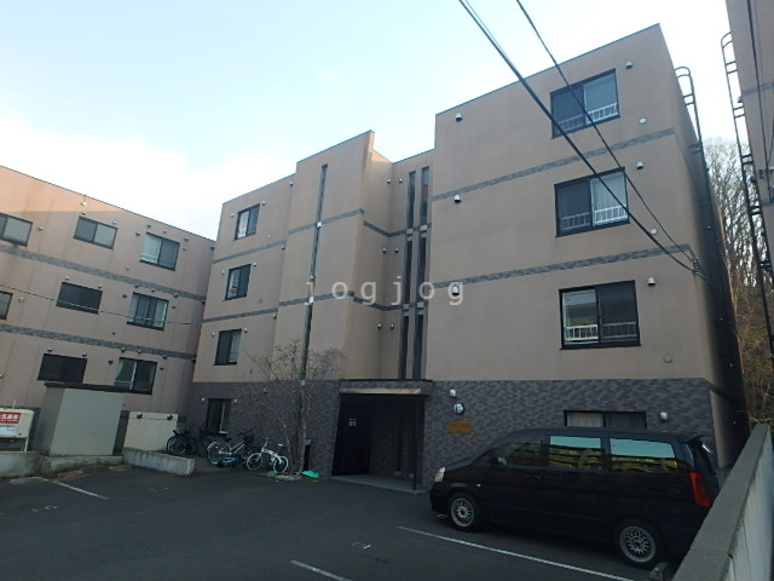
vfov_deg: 63.4
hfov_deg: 79.0
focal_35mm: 21
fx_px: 470
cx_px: 387
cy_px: 290
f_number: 3.5
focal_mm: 3.7
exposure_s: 1/320
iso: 125
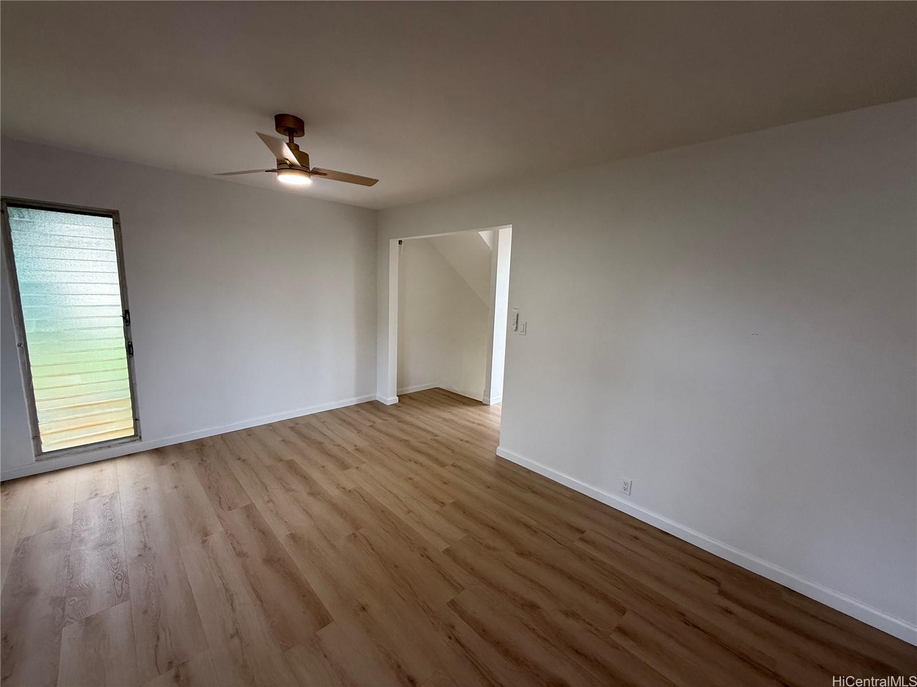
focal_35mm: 14
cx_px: 458
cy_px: 344
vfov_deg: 85.7
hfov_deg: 102.1
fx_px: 371
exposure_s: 1/99
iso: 100
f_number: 2.2
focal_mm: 2.22
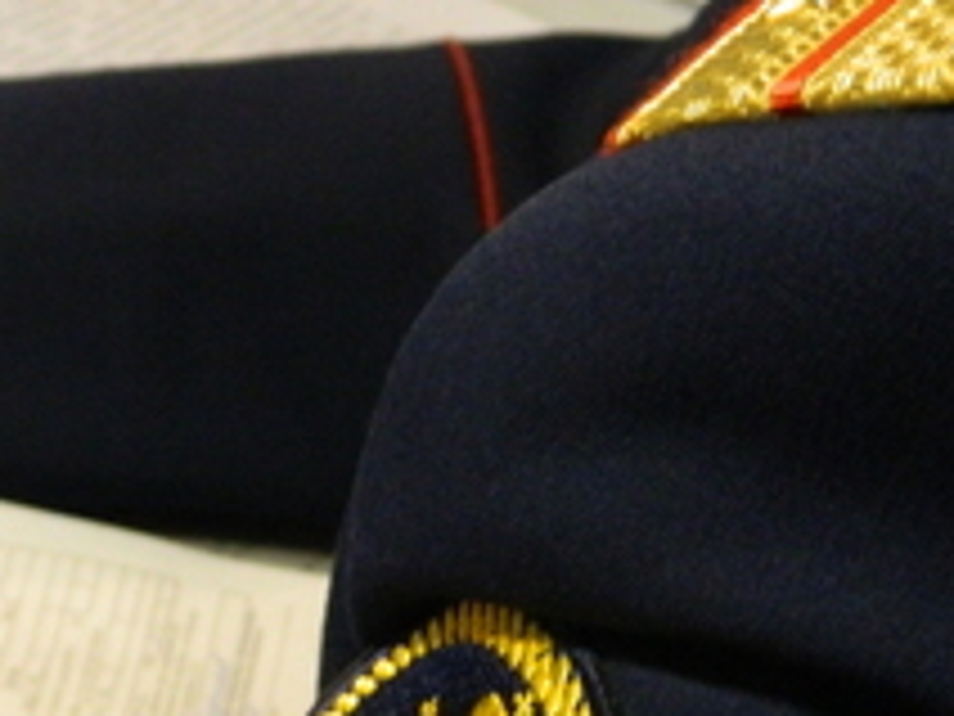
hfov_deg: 14.8
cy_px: 648
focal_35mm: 133
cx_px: 374
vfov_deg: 11.1
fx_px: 3665
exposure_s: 1/25
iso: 400
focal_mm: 8.4
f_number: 3.6
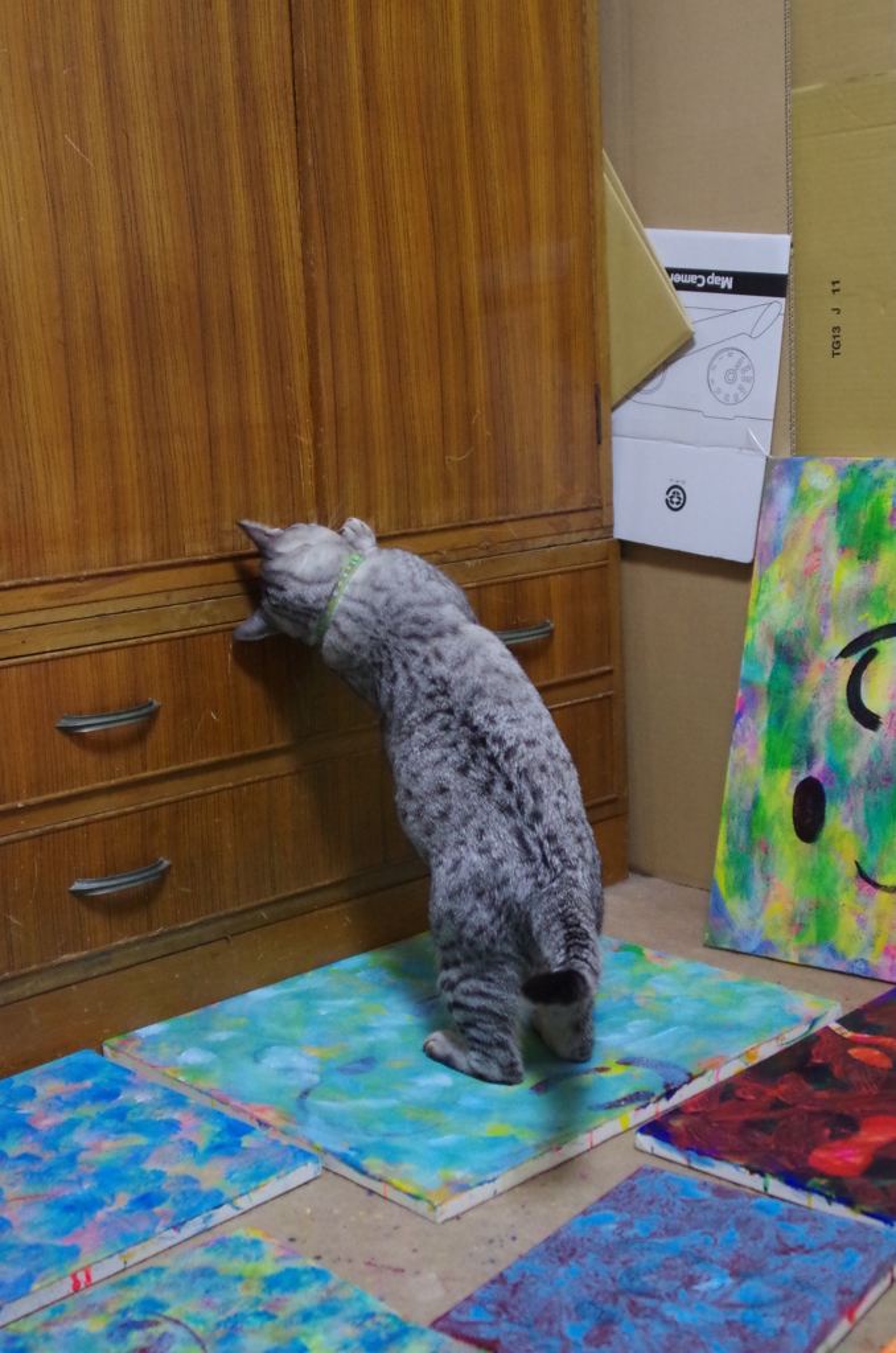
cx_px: 448
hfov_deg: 31.7
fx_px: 1575
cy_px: 676
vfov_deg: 46.5
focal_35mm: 42
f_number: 3.5
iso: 3200
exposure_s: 1/30
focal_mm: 28
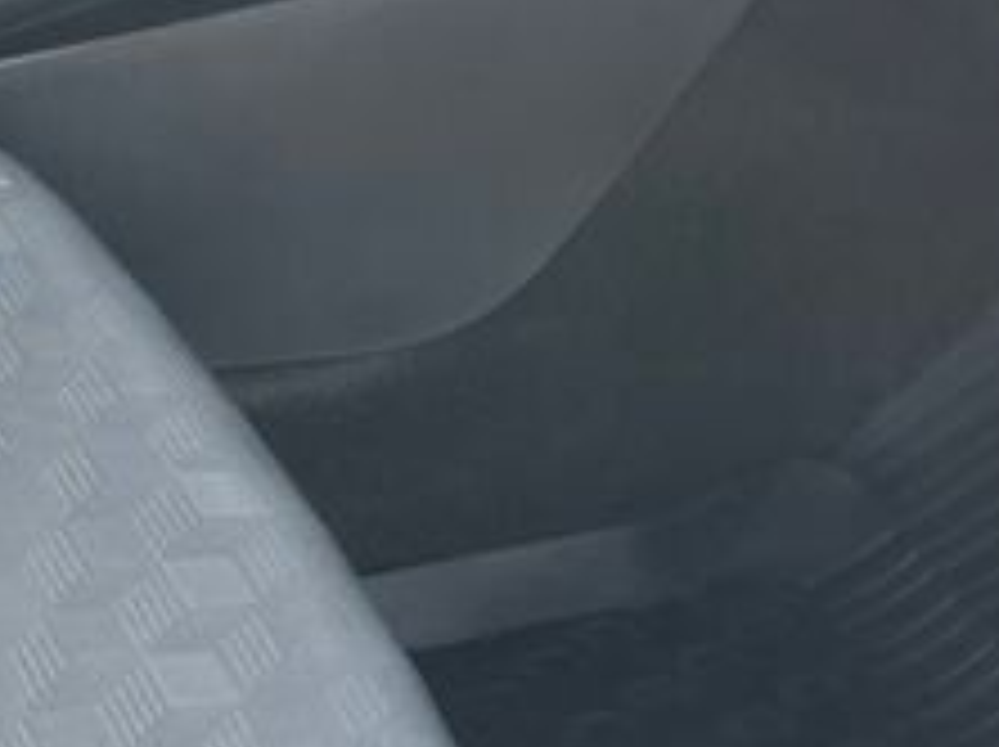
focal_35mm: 120
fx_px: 3459
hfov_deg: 16.3
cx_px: 202
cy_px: -9
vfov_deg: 12.2
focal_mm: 5.1
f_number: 1.6
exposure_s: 1/240
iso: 50
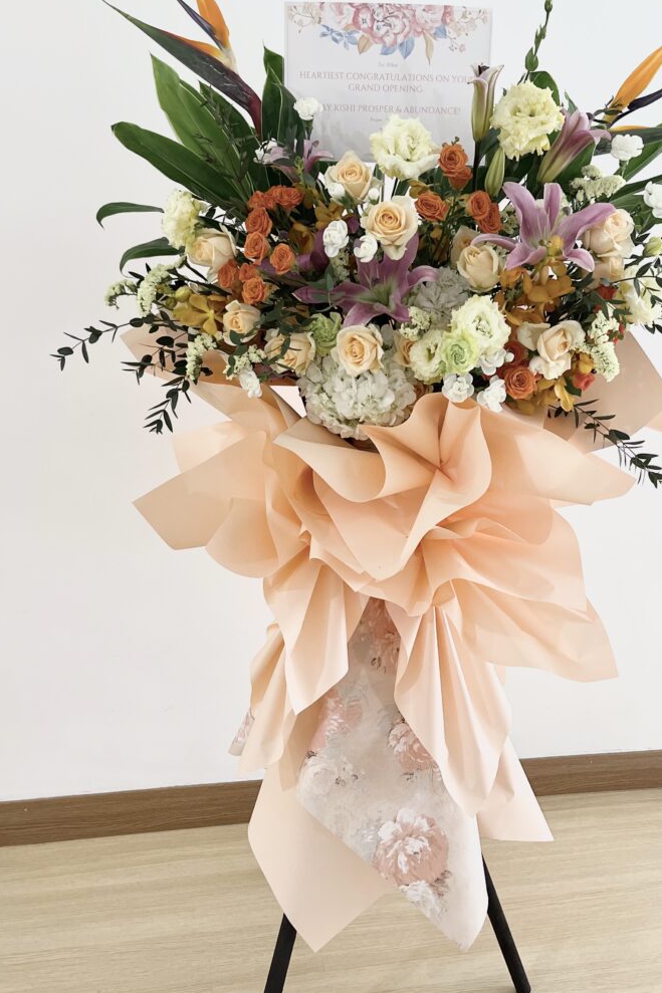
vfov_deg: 65.5
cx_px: 377
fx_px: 773
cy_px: 490
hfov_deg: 46.3
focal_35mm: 28
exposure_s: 1/50
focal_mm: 5.1
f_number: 1.6
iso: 250
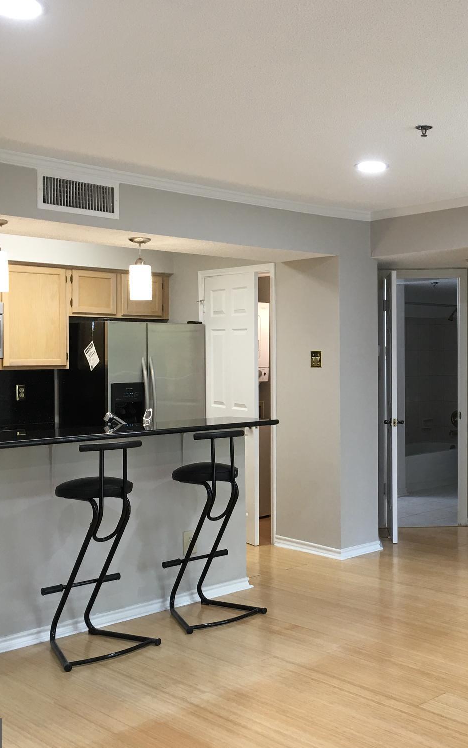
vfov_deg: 47.2
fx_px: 857
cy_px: 376
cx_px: 389
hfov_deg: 29.7
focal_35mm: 42
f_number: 2.2
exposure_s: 1/15
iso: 25
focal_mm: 4.15
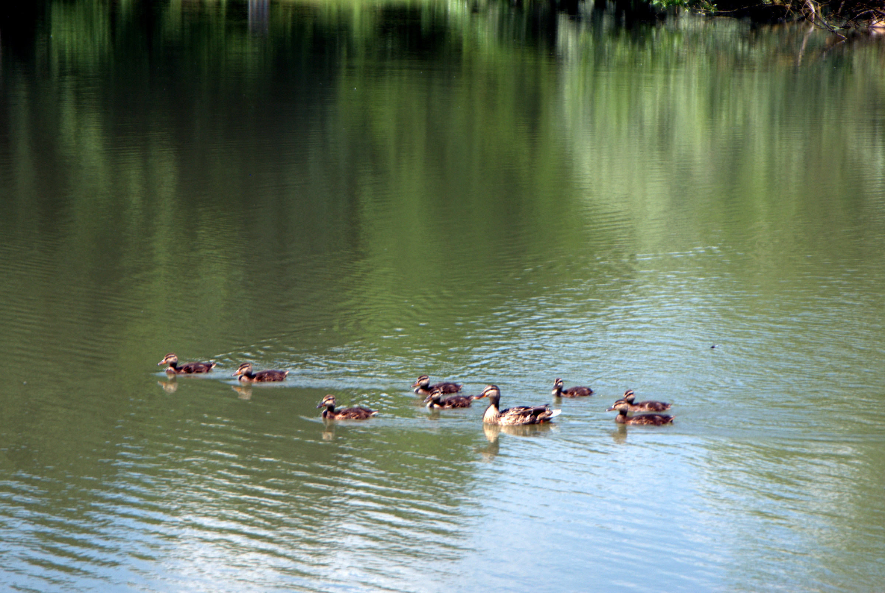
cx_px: 442
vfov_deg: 11.5
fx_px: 2954
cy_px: 296
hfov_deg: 17.0
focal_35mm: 120
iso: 100
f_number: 5.6
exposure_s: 1/320
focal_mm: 80
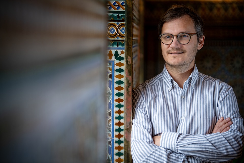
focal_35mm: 122
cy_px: 82
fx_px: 827
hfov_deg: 16.8
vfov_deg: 11.2
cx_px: 122
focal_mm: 122
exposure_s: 1/200
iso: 800
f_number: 2.8
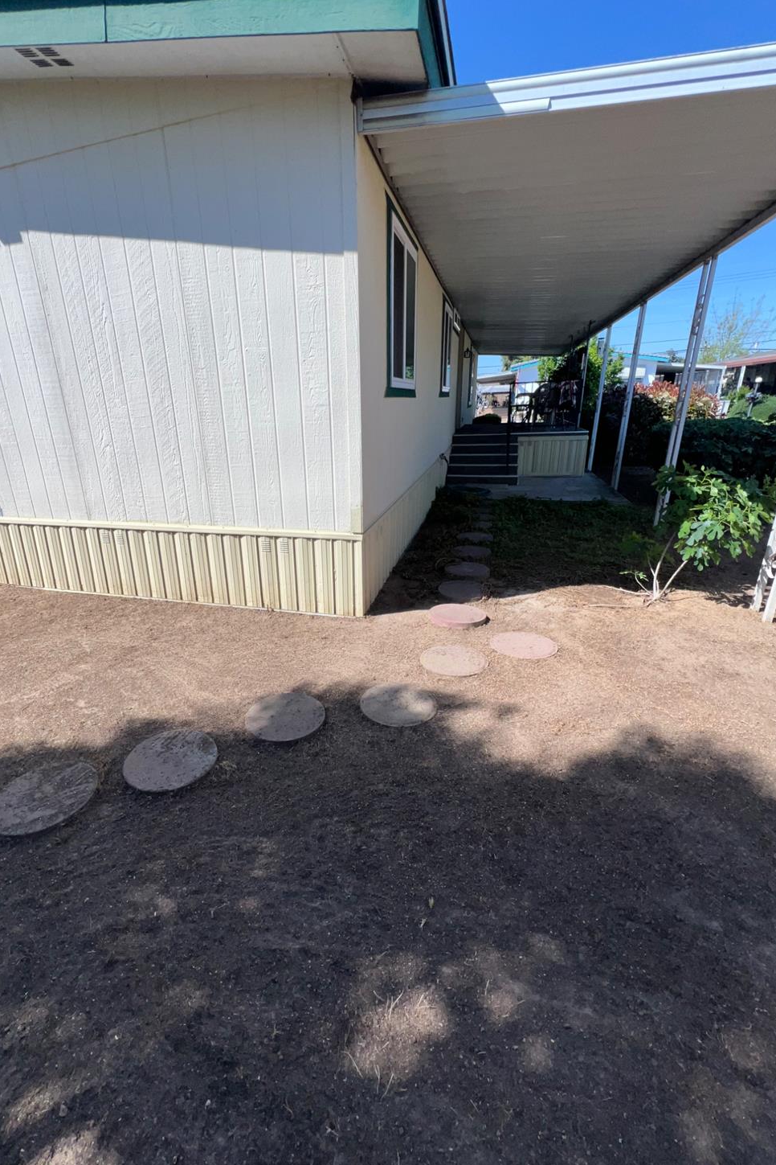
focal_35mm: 14
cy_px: 576
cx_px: 334
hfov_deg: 80.7
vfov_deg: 104.2
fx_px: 453
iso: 32
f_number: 1.8
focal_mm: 1.57
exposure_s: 1/2016
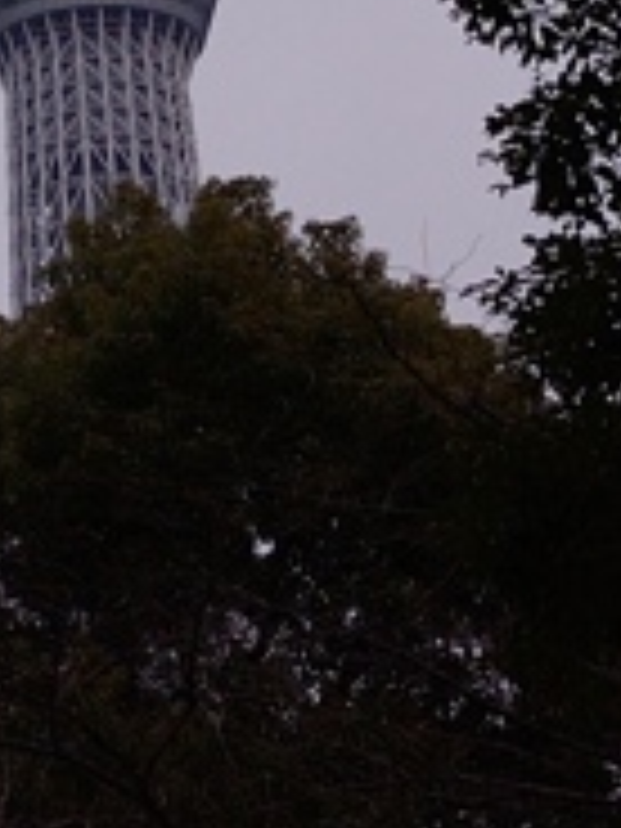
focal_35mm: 267
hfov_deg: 5.4
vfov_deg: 7.2
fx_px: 6387
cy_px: -646
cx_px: -850
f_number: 5.6
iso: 800
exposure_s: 1/50
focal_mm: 50
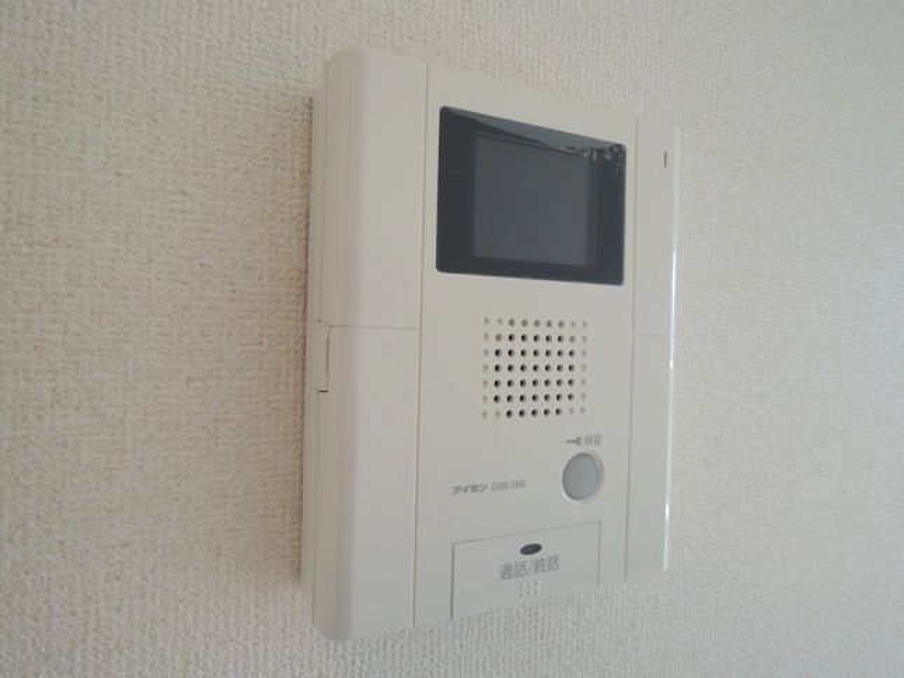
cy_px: 339
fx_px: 627
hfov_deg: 71.6
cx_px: 452
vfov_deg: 56.8
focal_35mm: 24
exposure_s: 1/40
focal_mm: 4.3
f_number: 2.8
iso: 100
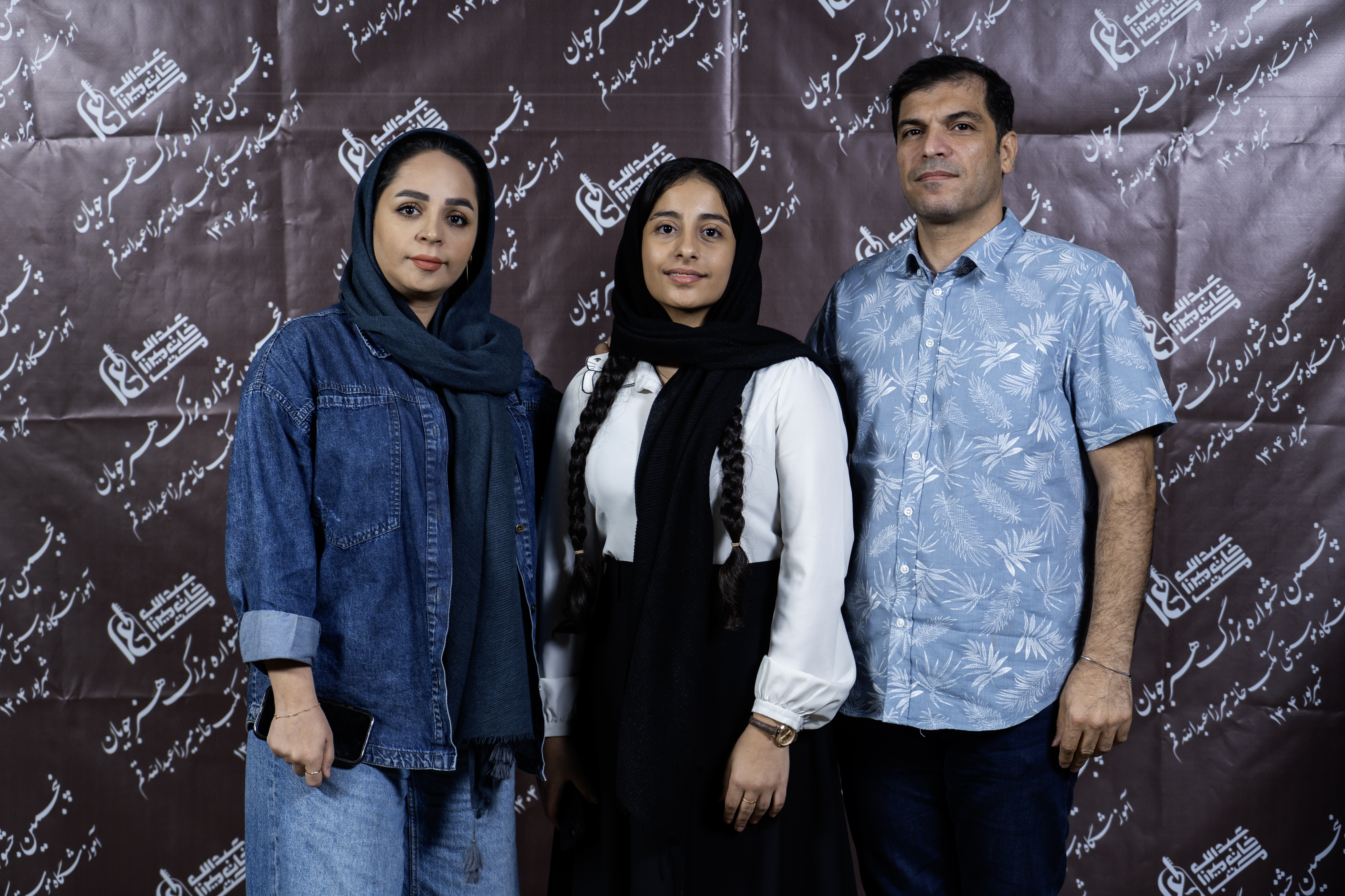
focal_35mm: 70
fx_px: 2615
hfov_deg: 28.8
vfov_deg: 19.5
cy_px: 448
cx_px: 672
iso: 320
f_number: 4
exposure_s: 1/125
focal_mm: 70
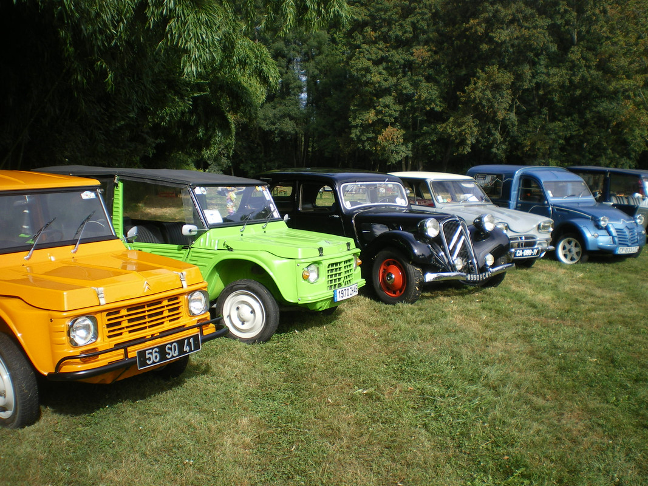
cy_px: 243
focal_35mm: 36
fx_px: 674
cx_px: 324
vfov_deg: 39.6
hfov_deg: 51.4
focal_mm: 6.3
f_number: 4.6
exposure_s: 1/250
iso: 50
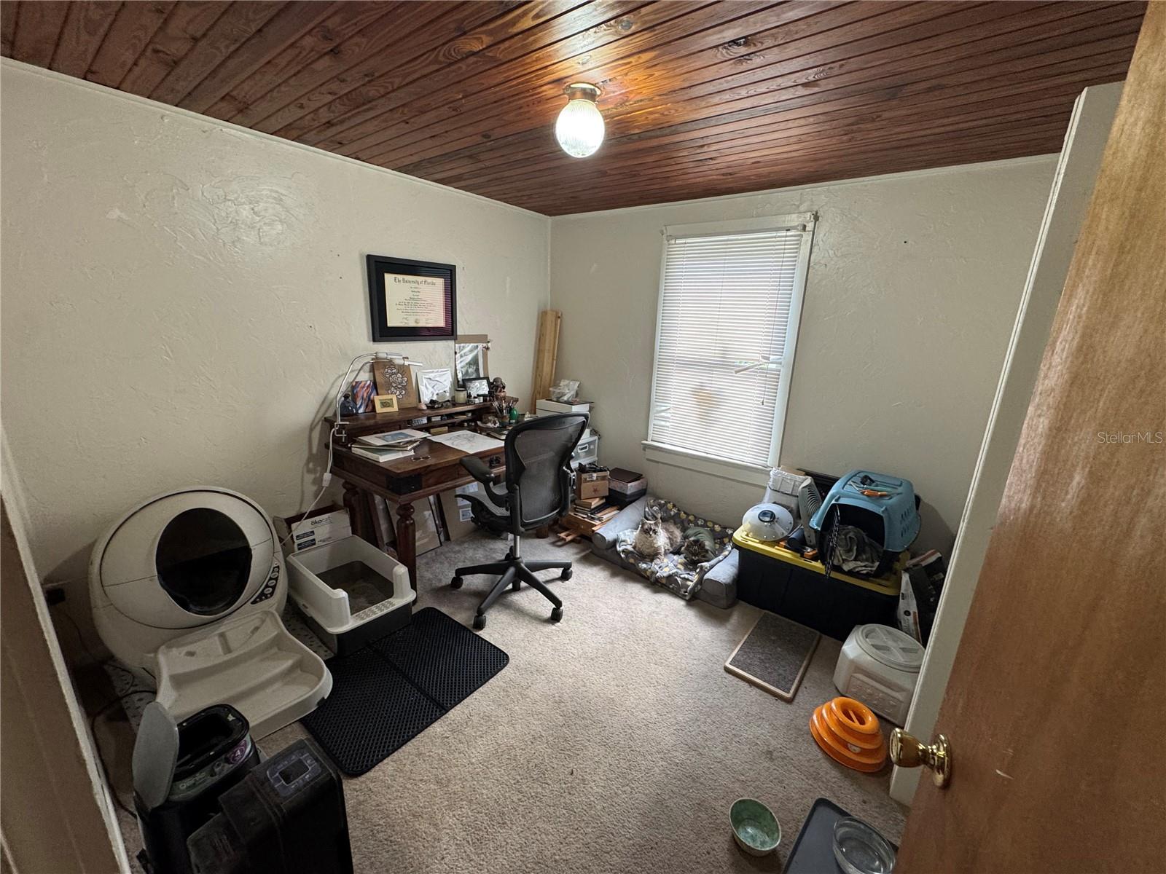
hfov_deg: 102.1
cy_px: 437
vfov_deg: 85.7
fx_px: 472
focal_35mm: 14
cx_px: 583
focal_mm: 2.22
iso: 200
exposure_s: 1/60
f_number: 2.2
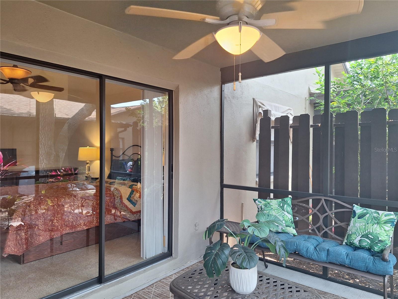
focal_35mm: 23
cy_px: 150
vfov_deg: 58.9
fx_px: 264
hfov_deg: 73.9
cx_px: 199
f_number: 1.8
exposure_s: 1/120
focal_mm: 5.54
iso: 80
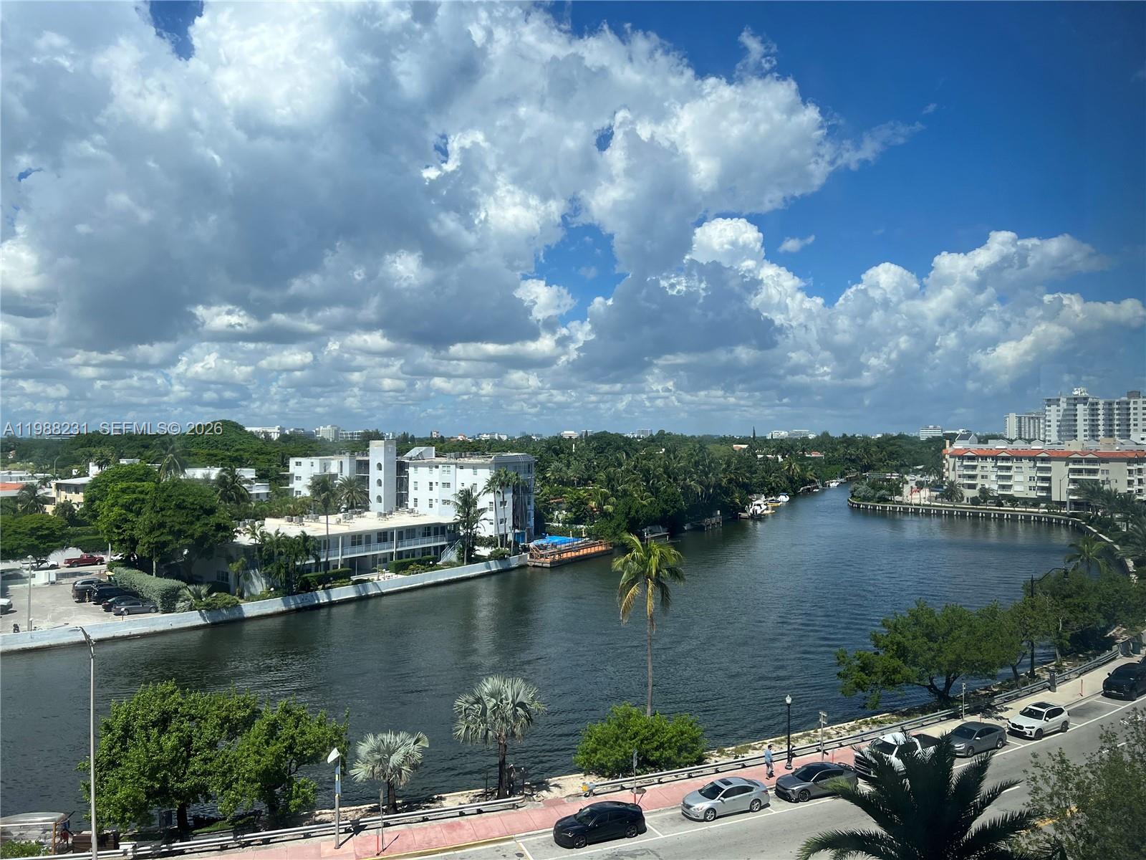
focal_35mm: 26
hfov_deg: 67.3
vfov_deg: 53.1
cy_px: 430
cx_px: 573
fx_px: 861
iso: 50
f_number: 1.5
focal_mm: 5.7
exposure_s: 1/2632
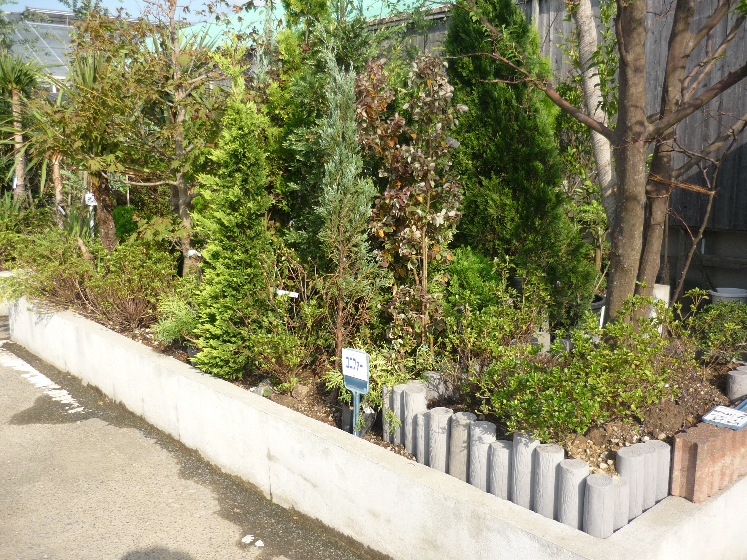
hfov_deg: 55.4
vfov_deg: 42.9
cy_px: 280
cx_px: 374
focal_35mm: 33
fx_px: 712
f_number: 2.8
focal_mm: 5.5
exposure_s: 1/800
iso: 100
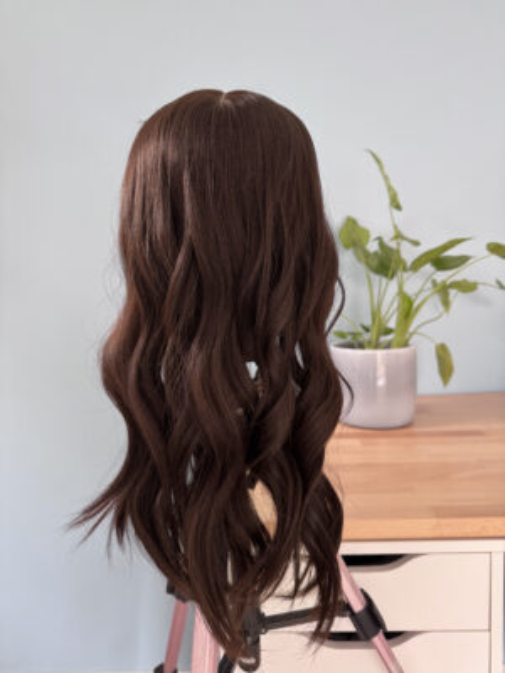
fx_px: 467
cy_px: 336
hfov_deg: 56.8
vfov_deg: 71.6
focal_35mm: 24
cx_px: 252
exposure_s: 1/60
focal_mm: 6.76
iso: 320
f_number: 1.78
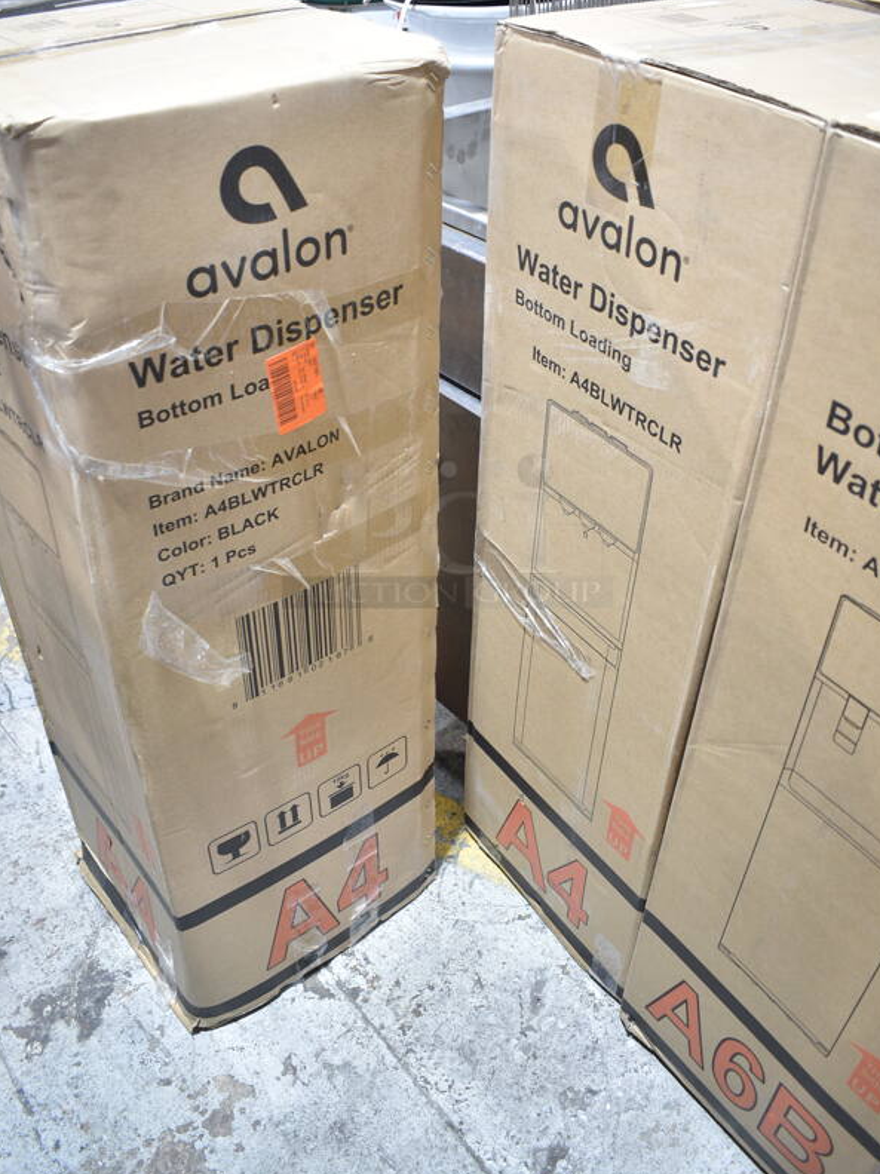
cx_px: 448
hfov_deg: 46.8
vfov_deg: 59.9
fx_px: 1017
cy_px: 531
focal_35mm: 30
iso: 560
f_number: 3.5
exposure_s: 1/30
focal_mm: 18
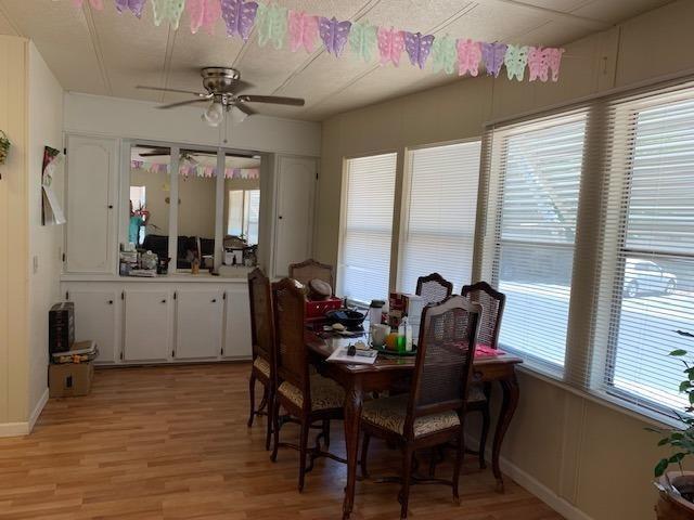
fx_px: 521
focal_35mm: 26
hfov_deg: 67.3
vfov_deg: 53.1
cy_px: 260
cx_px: 347
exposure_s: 1/121
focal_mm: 4.25
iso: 64
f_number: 1.8
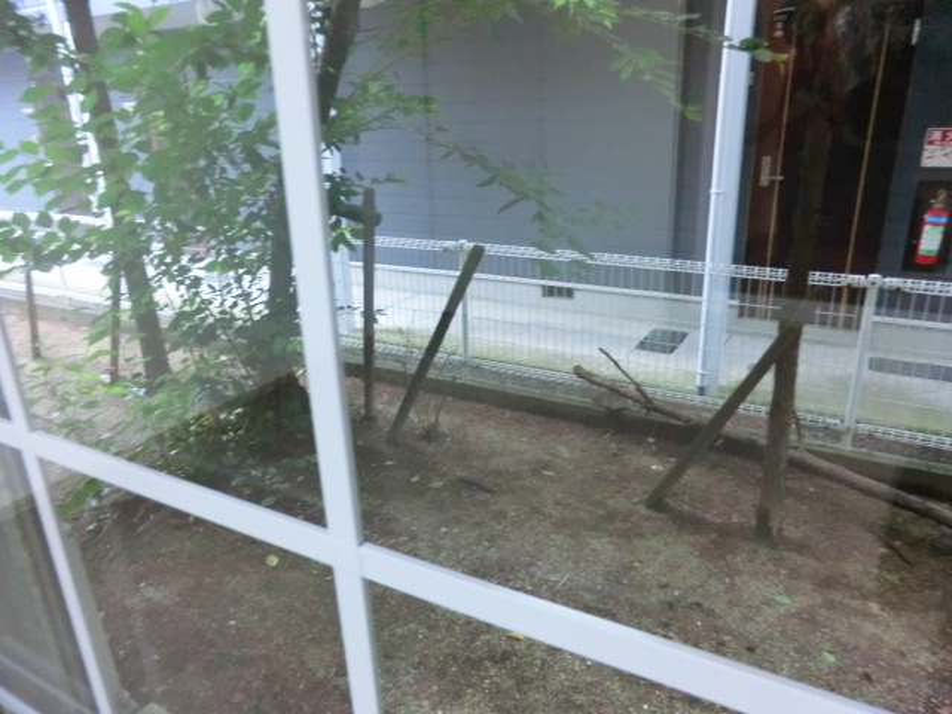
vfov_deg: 56.8
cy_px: 357
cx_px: 476
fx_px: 660
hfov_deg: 71.6
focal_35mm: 24
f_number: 3.2
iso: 800
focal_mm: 4.3
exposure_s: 1/60
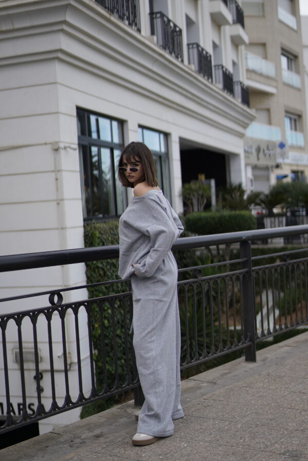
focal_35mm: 52
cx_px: 154
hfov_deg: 26.0
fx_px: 667
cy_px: 230
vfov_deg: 38.2
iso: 200
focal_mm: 35
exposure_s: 1/6400
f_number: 1.2
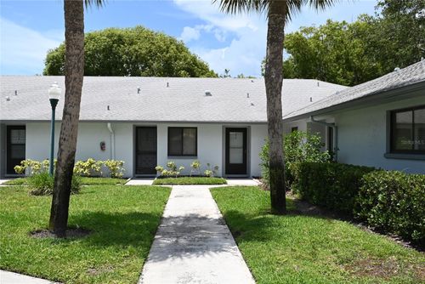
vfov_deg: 38.9
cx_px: 212
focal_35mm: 34
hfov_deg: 55.8
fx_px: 402
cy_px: 142
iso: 100
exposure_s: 1/400
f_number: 7.1
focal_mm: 23
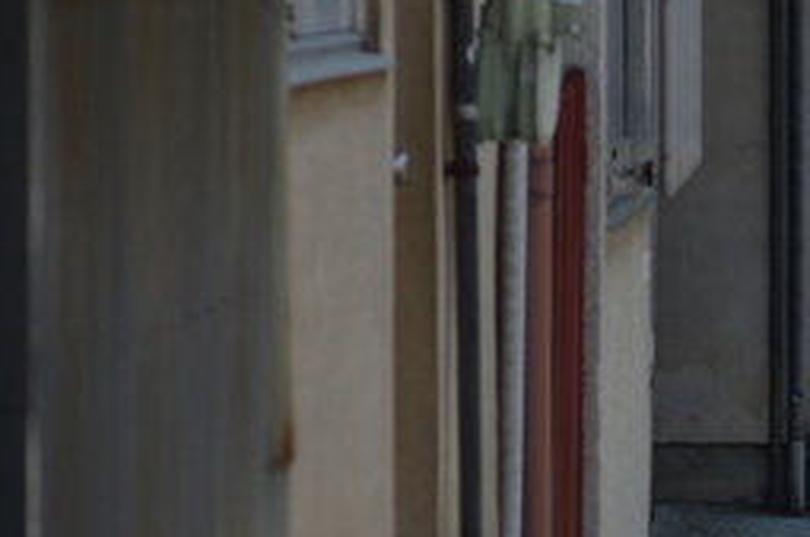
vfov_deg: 3.3
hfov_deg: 4.9
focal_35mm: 421
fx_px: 9455
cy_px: 200
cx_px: 1115
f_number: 4
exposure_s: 1/500
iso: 100
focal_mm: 70
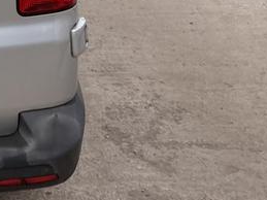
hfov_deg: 18.7
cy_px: -73
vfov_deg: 15.5
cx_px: -157
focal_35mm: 90
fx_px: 694
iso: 50
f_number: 1.6
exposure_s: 1/747
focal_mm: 5.96
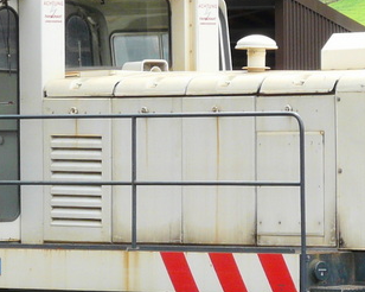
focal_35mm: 428
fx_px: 4621
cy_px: 172
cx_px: 191
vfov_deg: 3.6
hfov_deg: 4.5
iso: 100
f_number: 5.6
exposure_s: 1/250
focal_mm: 22.1
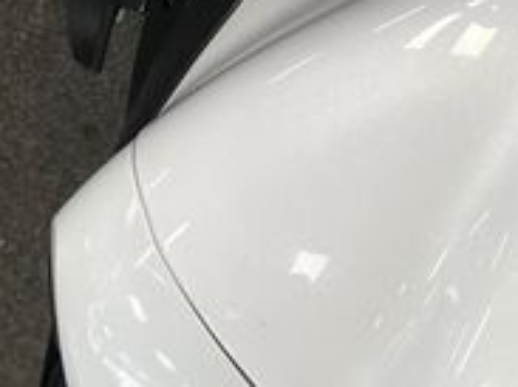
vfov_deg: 15.1
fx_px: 1361
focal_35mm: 91
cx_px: 493
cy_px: 571
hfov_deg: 21.0
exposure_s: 1/100
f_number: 1.6
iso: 100
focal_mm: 5.1
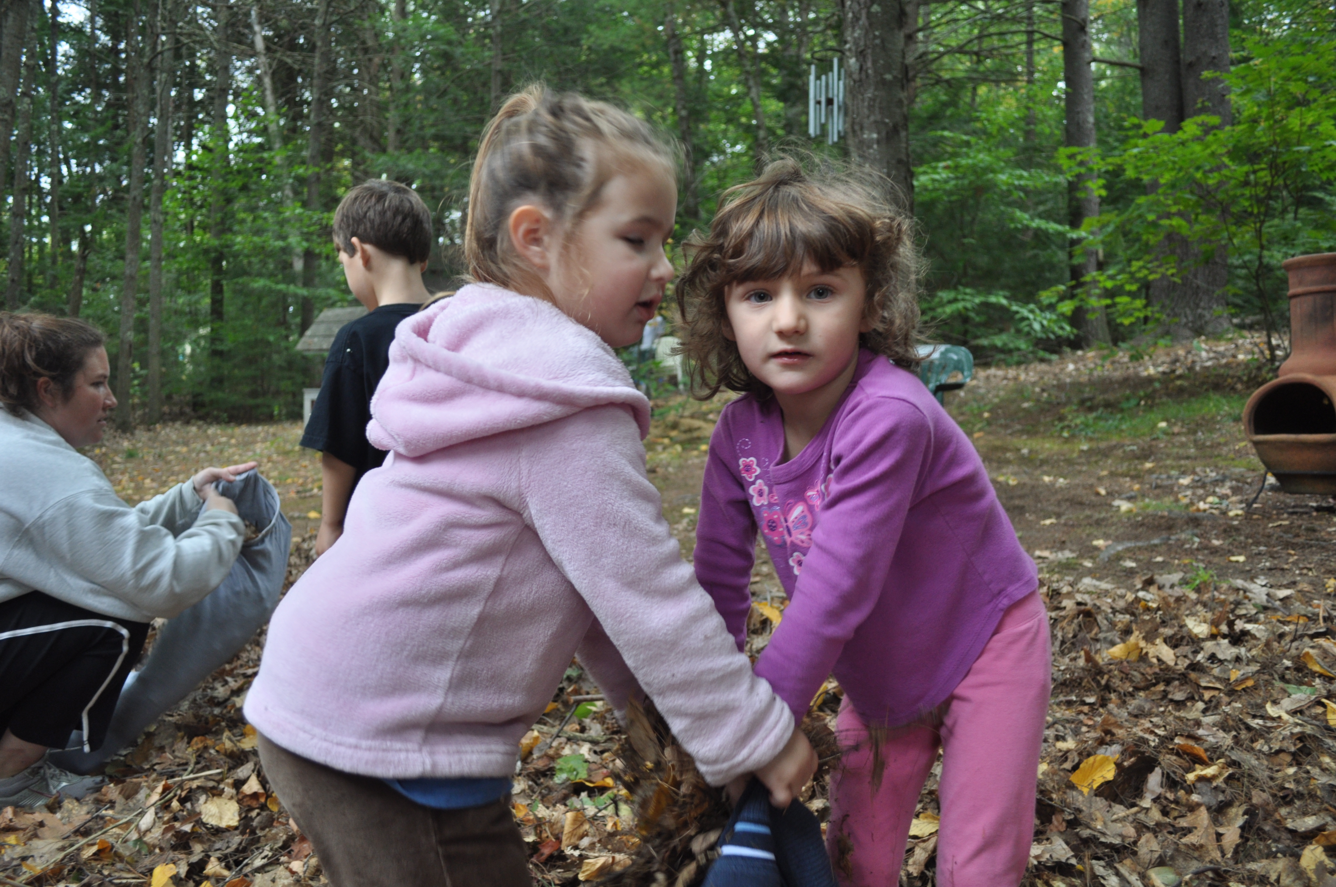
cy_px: 444
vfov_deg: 43.5
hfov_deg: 62.0
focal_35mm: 30
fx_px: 1112
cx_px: 668
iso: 400
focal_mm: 20
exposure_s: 1/60
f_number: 3.8
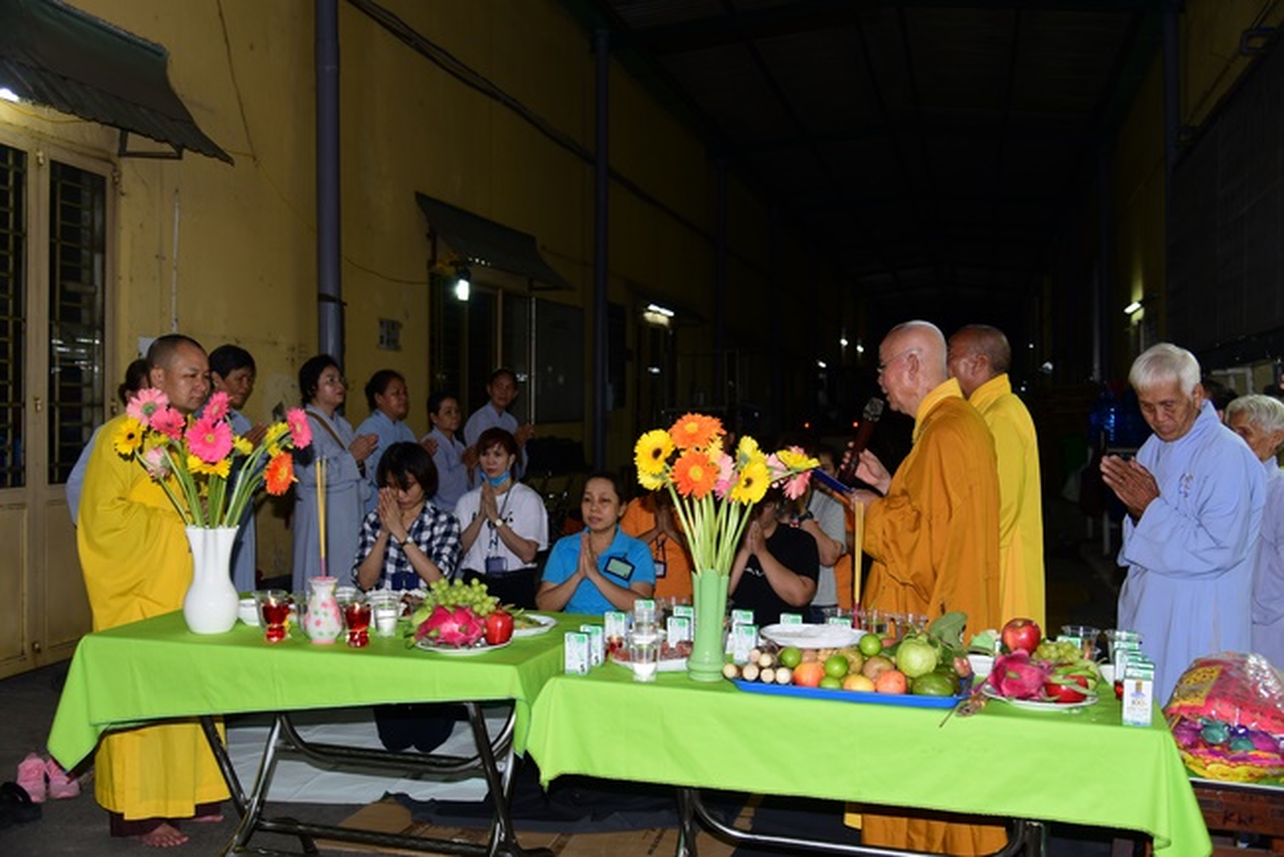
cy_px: 428
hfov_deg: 55.8
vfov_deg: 38.9
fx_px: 1213
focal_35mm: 34
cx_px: 642
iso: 320
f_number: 4
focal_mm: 34
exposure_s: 1/60
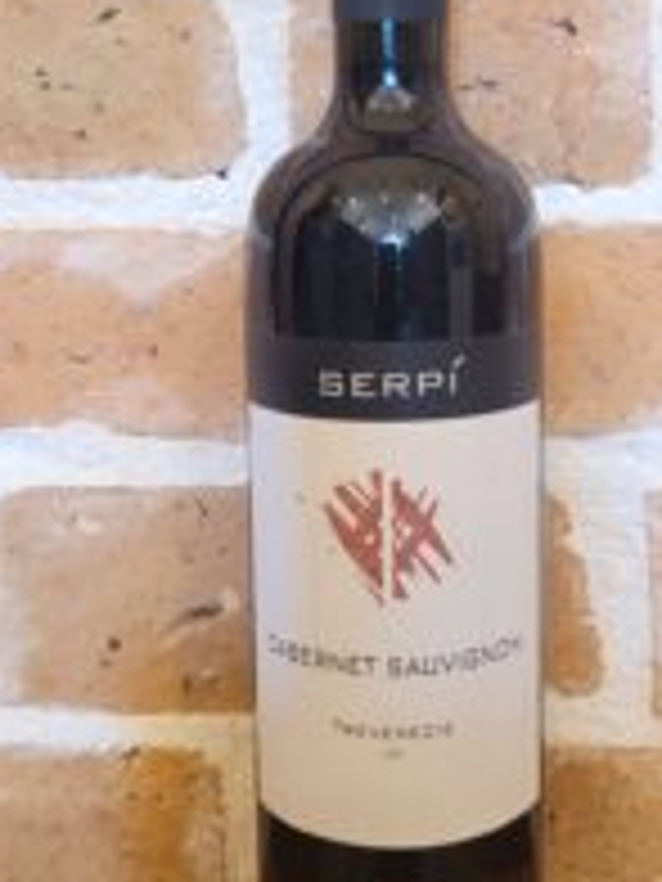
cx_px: 401
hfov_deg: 27.5
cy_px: 270
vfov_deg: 35.7
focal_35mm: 53
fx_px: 1351
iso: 640
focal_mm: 5.4
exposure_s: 1/50
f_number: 1.8
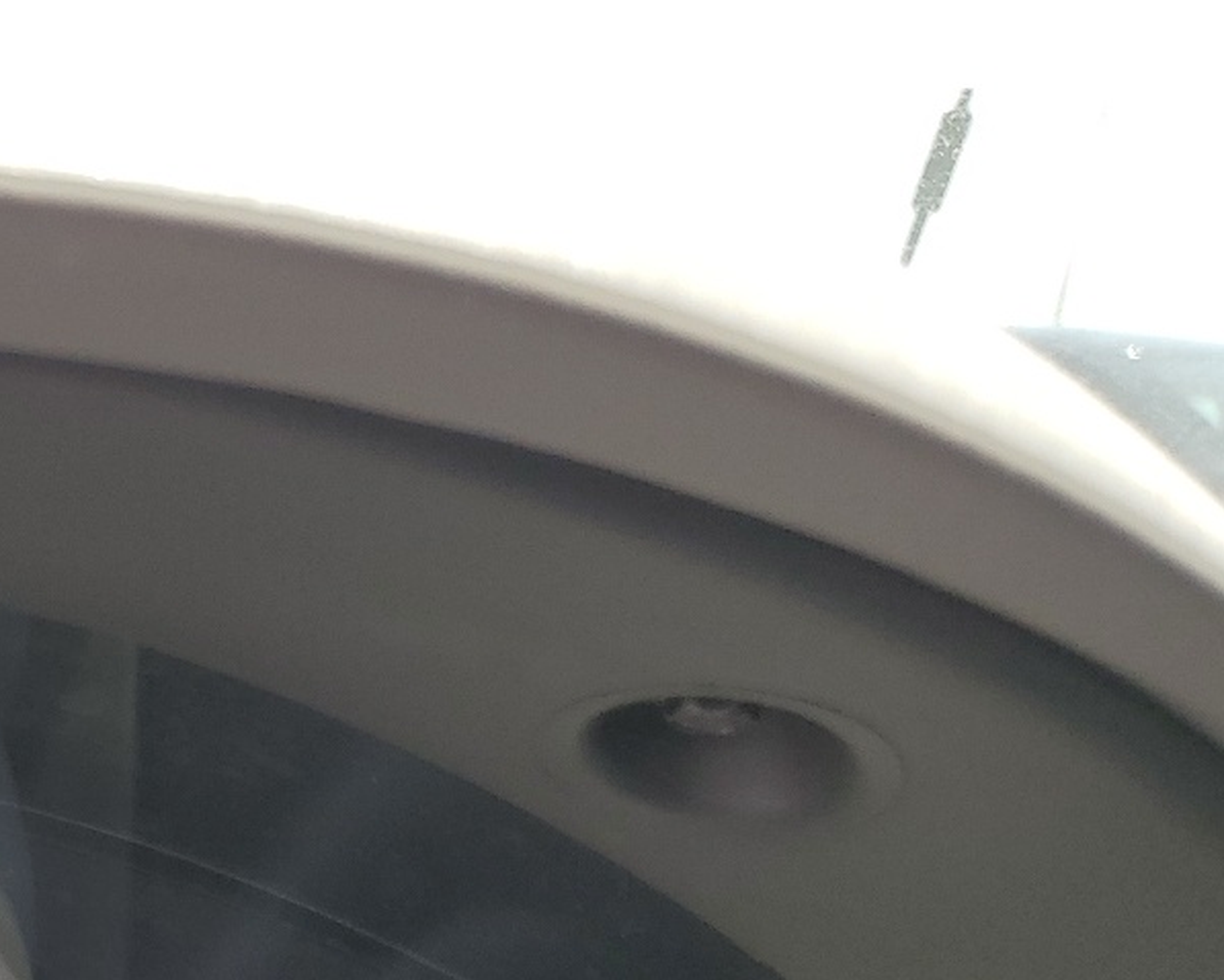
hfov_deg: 24.1
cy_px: 1132
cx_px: -412
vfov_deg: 21.1
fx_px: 2464
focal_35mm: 68
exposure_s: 1/500
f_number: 1.5
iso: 50
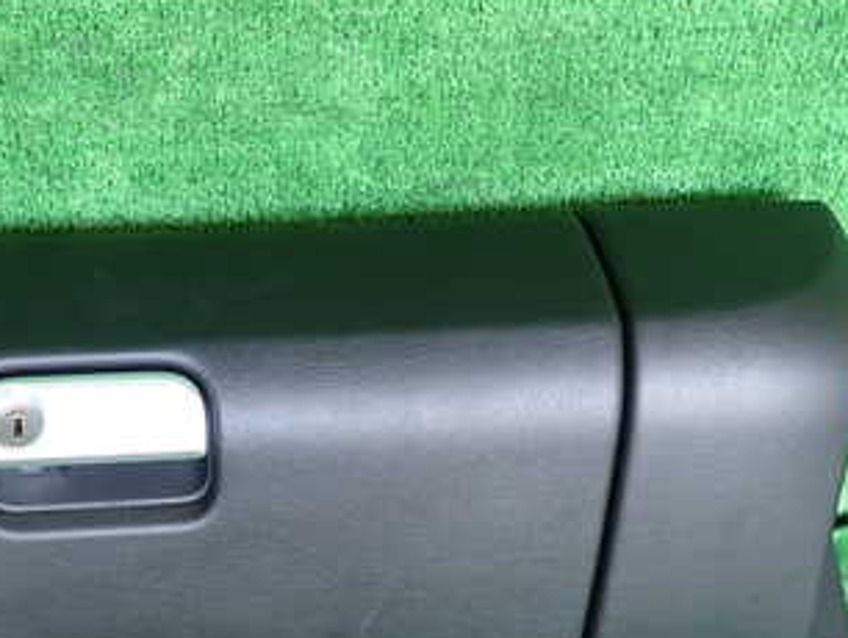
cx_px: 238
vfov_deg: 29.0
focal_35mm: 49
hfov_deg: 38.1
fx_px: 1201
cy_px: 524
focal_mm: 4.5
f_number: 2
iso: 200
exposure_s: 1/40
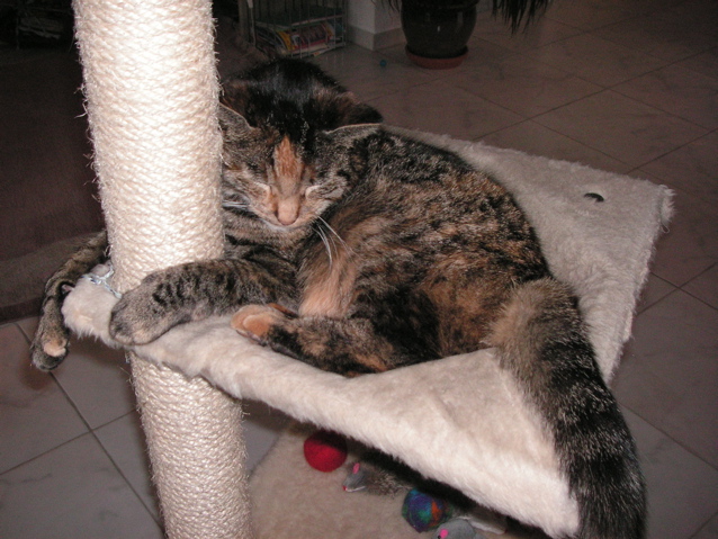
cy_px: 270
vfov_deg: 37.7
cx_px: 359
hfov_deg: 49.0
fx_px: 788
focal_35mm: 38
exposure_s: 1/45
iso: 160
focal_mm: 6.3
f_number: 3.3
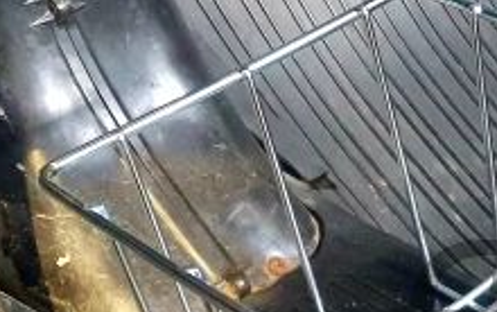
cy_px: 348
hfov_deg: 19.6
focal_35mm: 100
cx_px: 587
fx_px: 1356
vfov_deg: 12.9
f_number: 1.7
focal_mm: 4.2
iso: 500
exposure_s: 1/10
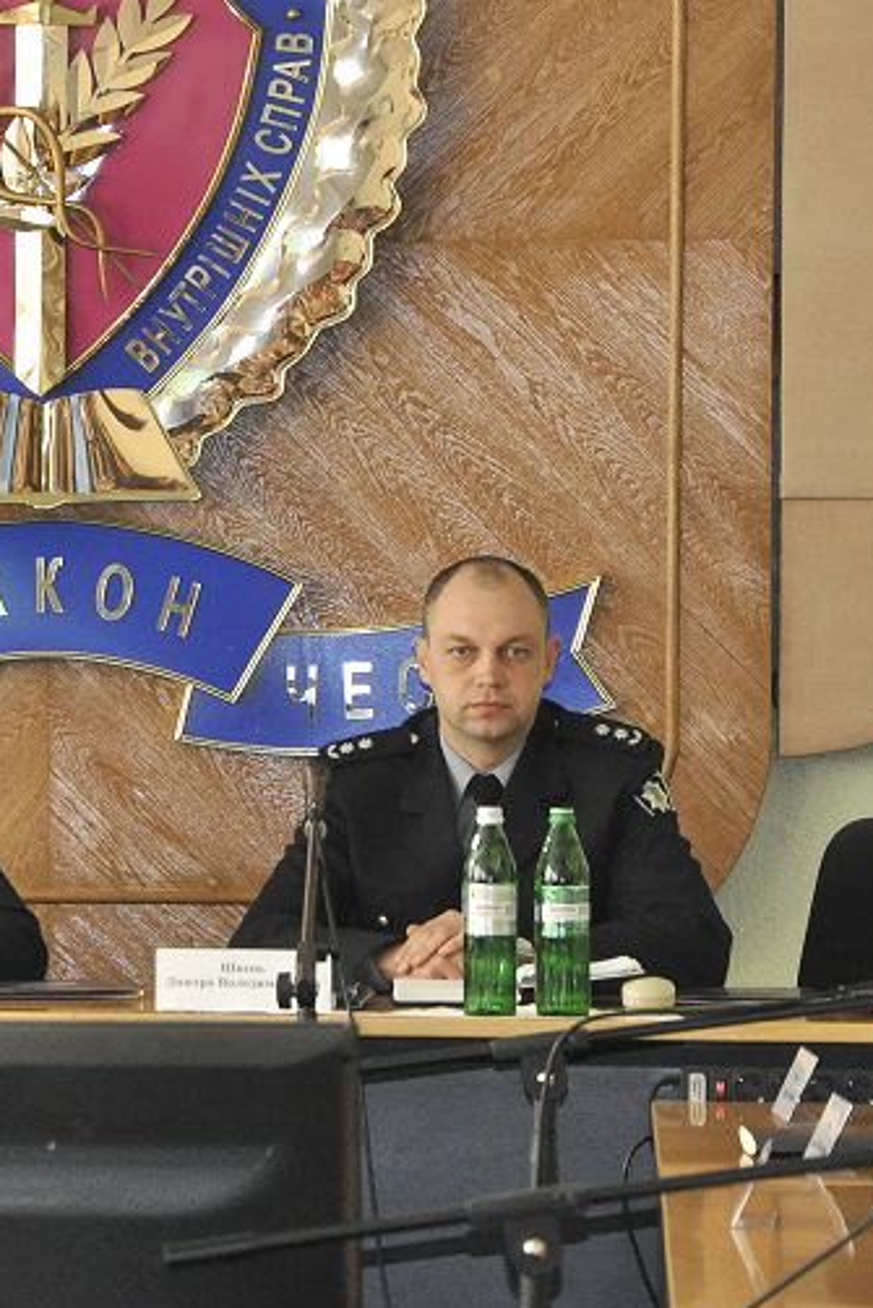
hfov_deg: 4.3
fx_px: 11668
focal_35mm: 321
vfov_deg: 6.4
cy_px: 594
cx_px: -216
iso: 1250
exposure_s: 1/200
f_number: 5.6
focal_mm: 105
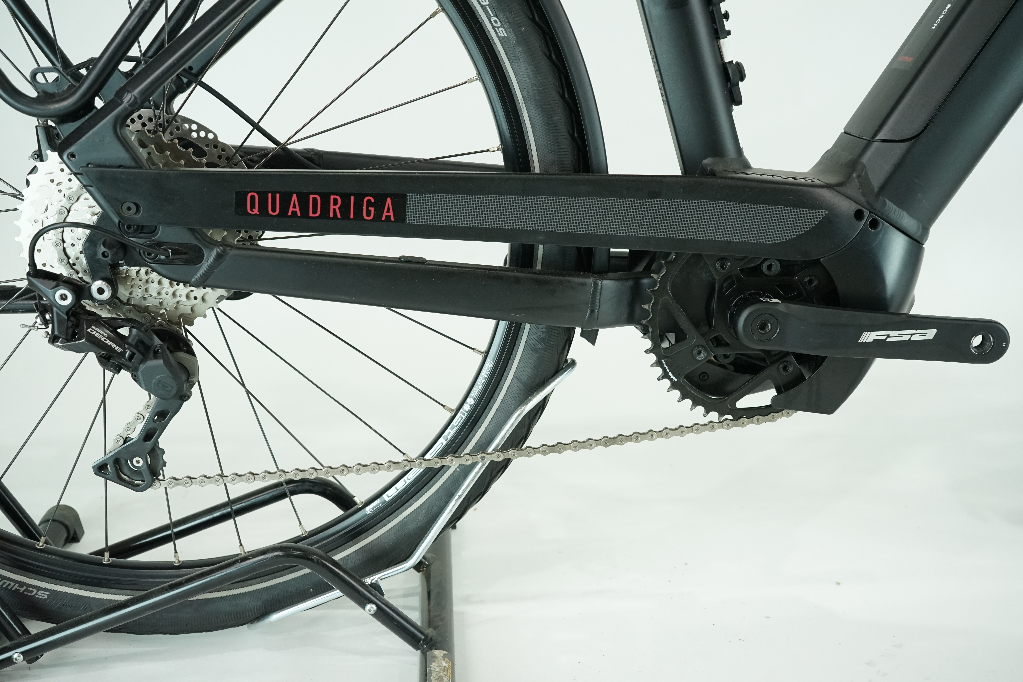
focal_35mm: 37
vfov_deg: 35.9
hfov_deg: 51.9
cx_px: 512
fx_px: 1051
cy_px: 341
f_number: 6.3
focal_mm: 37
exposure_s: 1/200
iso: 2500
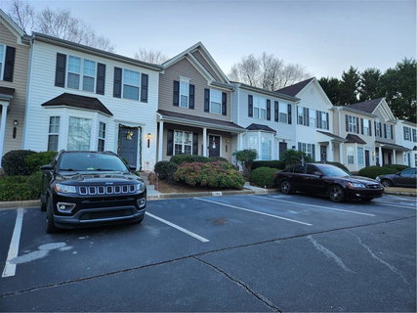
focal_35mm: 23
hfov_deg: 73.9
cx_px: 208
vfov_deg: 58.9
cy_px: 156
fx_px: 277
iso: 20
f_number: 1.8
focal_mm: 5.4
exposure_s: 1/191
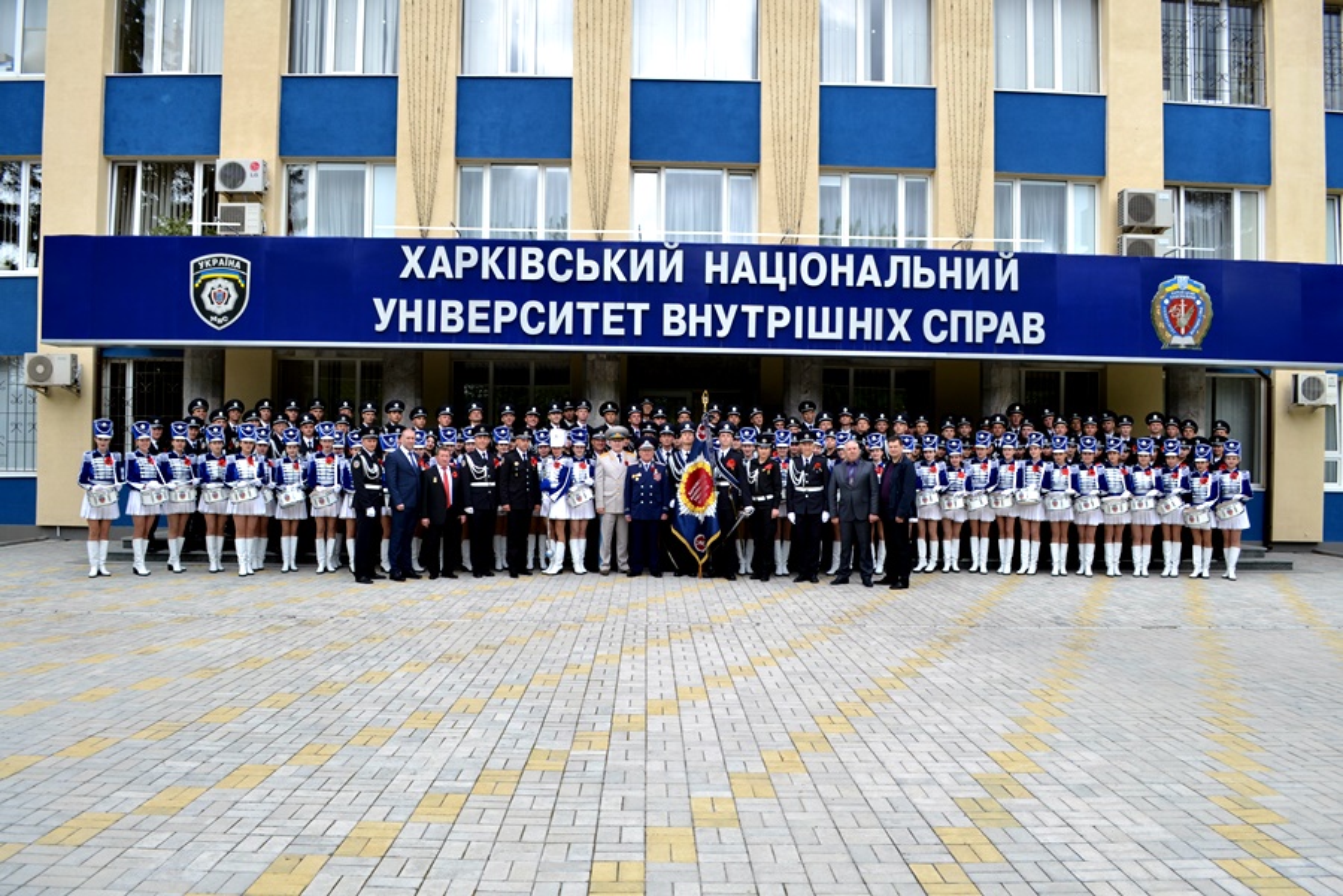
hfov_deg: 67.4
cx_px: 672
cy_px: 448
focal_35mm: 27
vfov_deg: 47.9
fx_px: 1007
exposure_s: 1/160
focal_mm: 18
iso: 100
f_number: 6.3
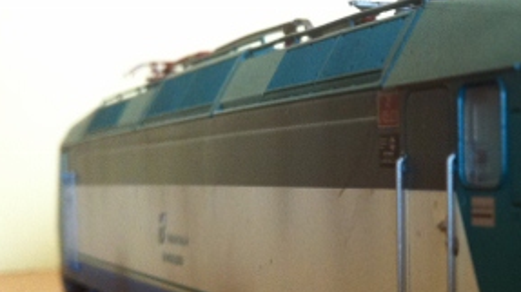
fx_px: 1173
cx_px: 579
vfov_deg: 14.0
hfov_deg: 23.4
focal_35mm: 85
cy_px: 296
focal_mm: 3.85
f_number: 2.8
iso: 160
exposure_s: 1/15
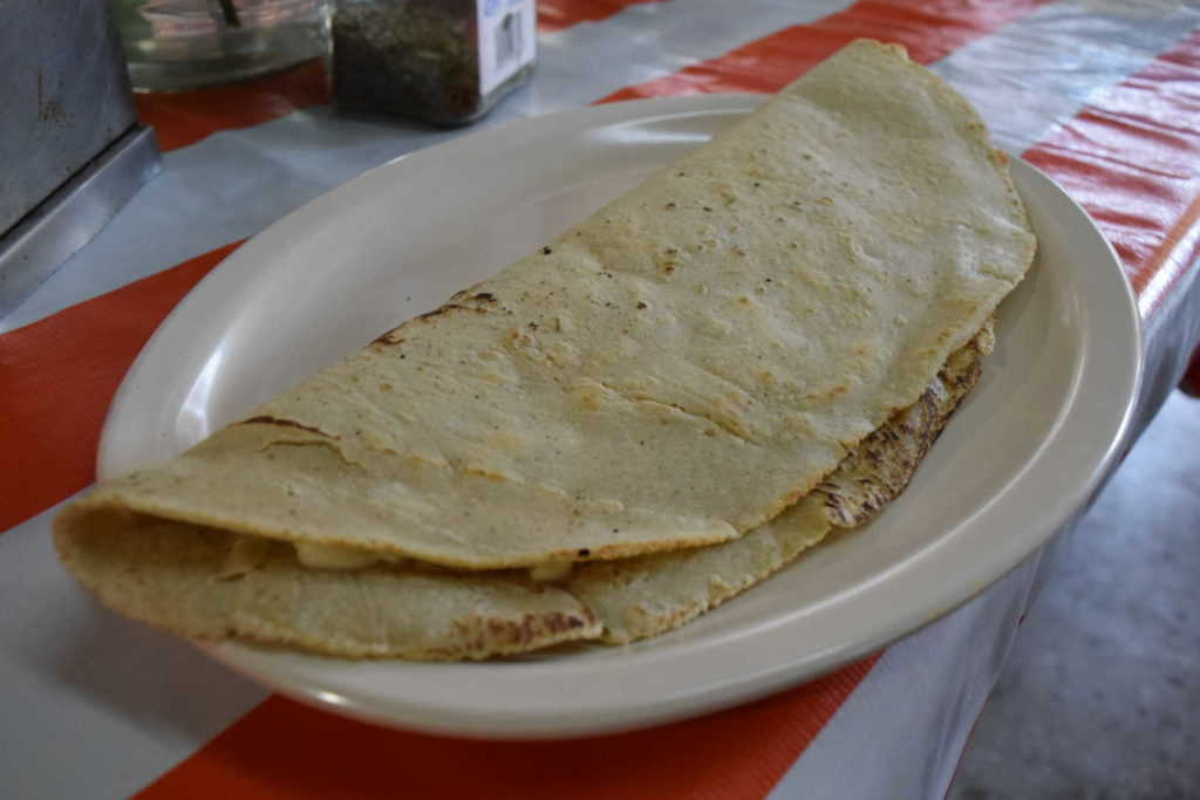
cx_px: 600
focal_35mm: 32
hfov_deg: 59.5
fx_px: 1050
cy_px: 400
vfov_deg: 41.7
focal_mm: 21
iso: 3200
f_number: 5.6
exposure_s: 1/125
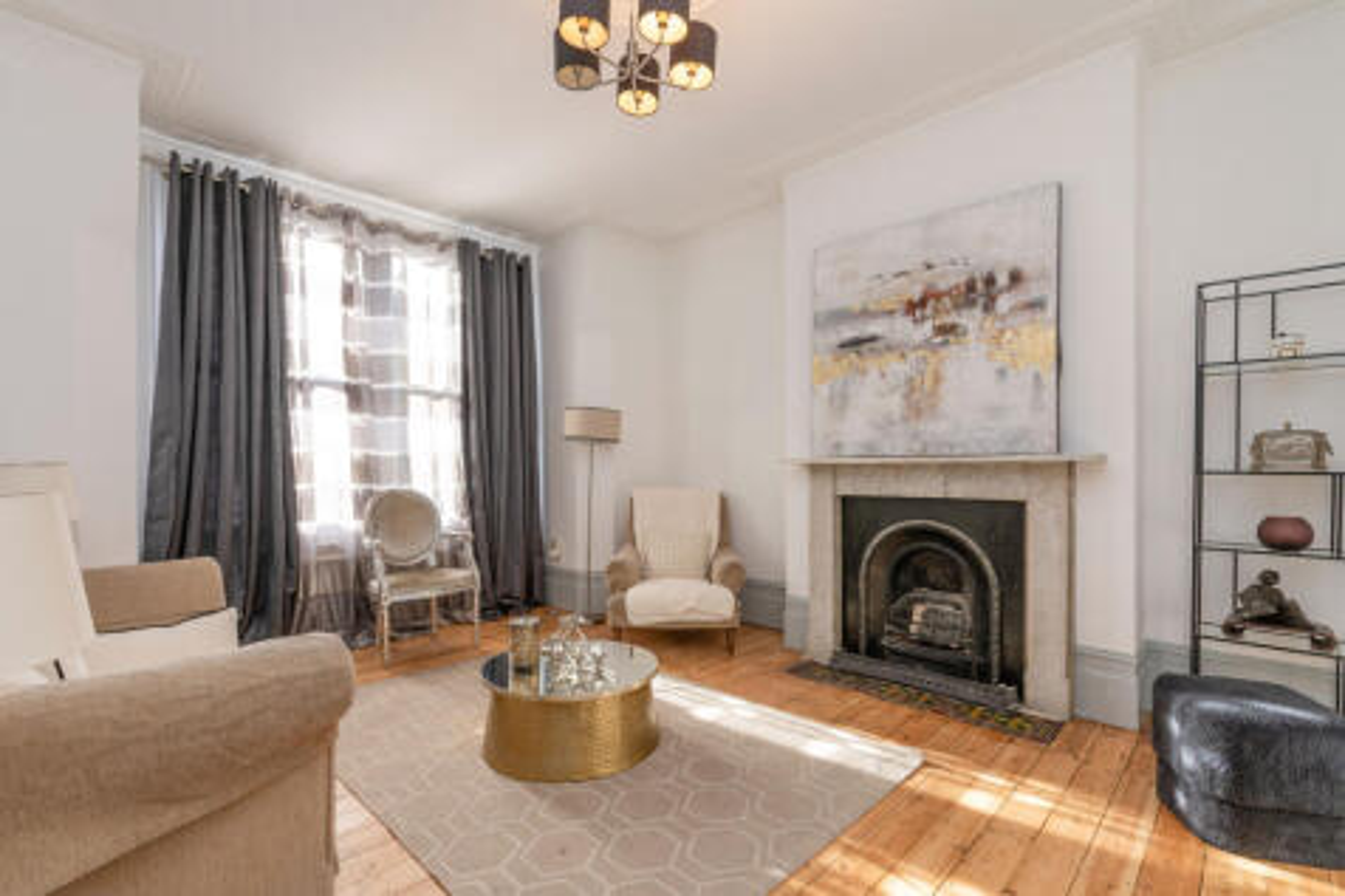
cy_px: 448
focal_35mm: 16
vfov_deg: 73.7
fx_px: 598
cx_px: 672
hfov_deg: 96.8
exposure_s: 1/80
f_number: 8
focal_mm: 16
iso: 320
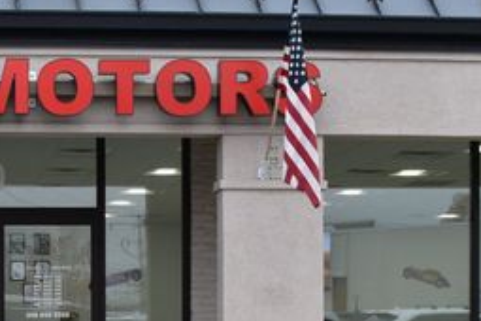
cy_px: 349
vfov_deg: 13.7
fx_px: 1309
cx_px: 45
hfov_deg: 20.4
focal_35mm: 98
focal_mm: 26
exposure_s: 1/100
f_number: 9
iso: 400
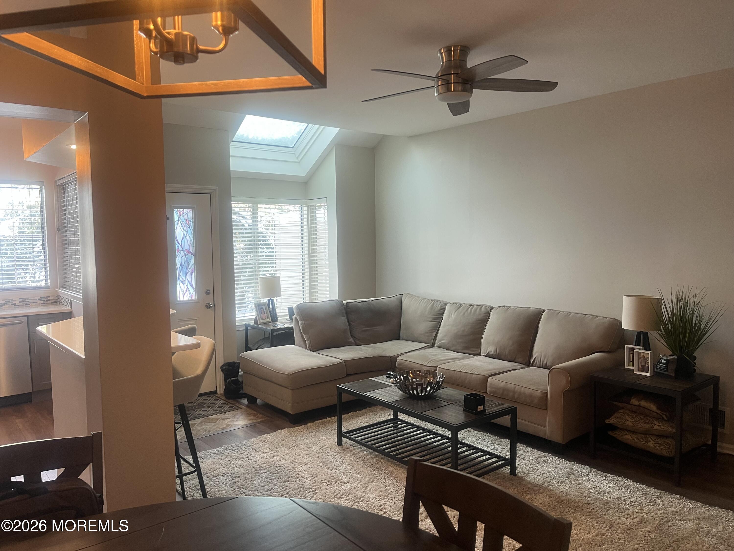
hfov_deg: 67.3
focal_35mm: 26
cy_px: 276
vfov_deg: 53.1
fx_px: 551
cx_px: 367
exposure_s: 1/60
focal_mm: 5.1
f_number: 1.6
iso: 80
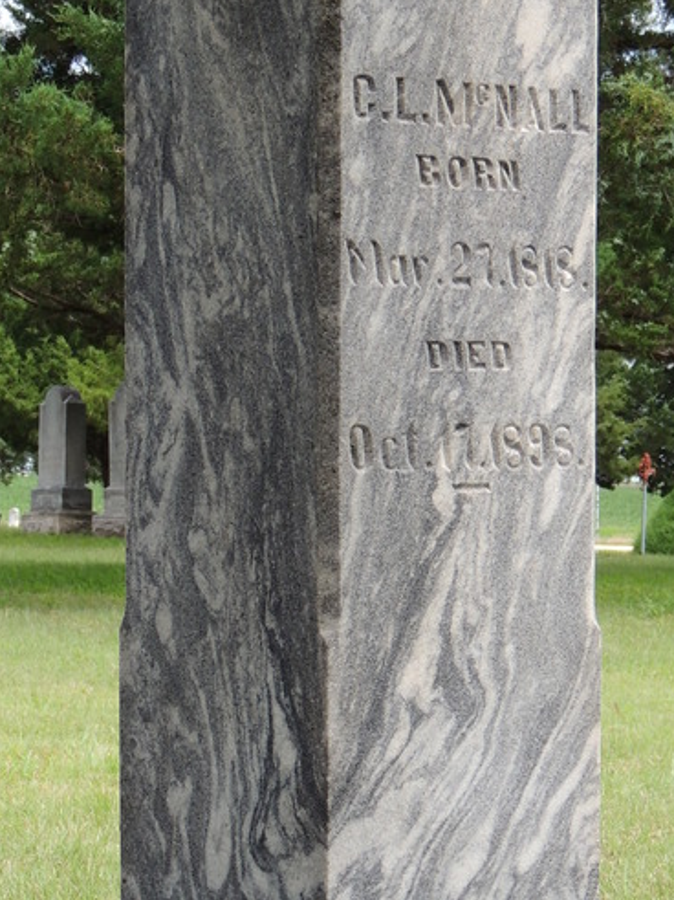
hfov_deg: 11.2
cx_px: 370
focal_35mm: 132
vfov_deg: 14.9
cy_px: 572
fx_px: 3428
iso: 100
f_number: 3.7
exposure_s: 1/400
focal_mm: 10.7
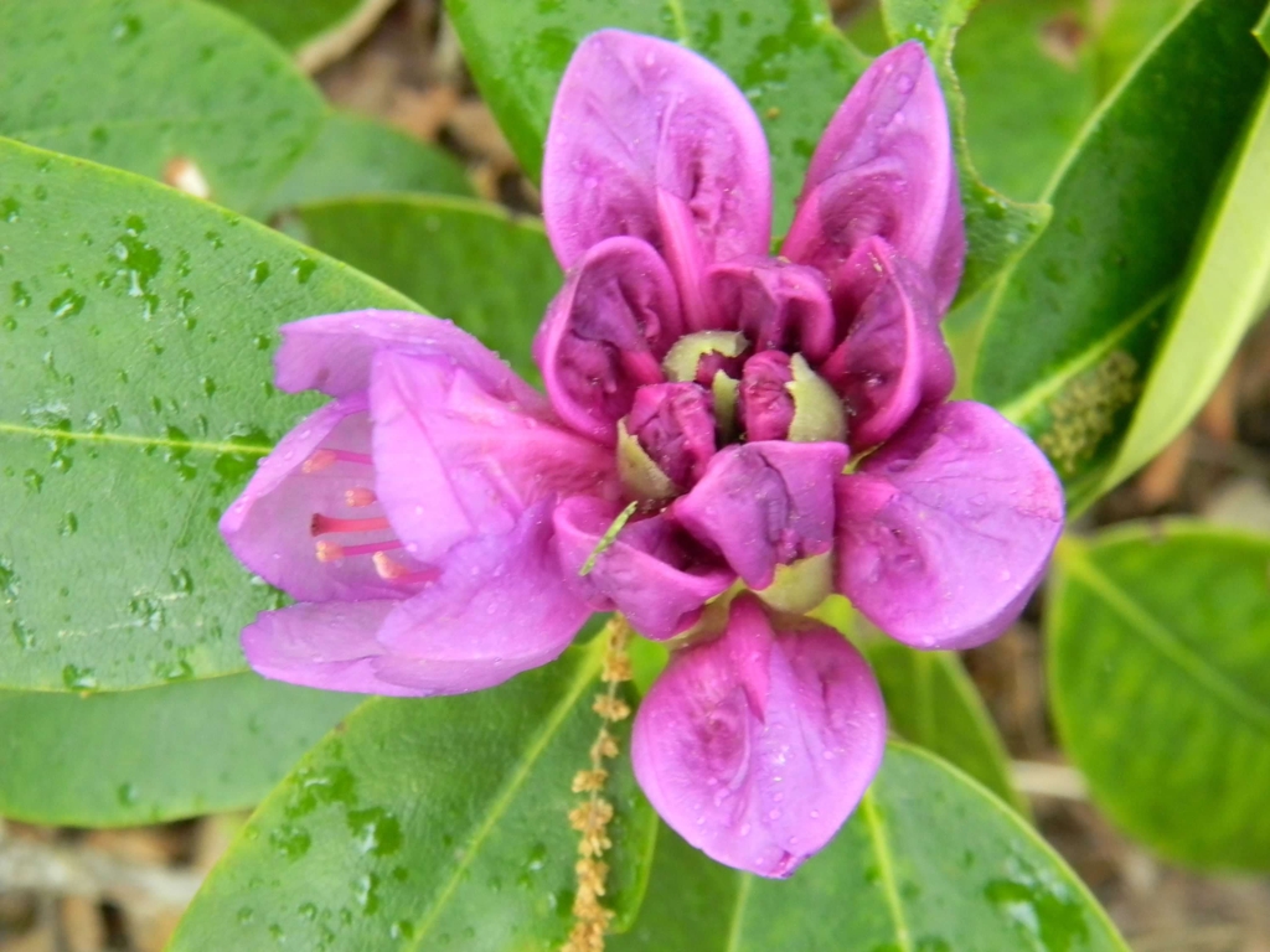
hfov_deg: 44.8
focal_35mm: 42
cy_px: 476
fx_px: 1541
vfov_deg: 34.3
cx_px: 635
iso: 400
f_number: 4.1
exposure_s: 1/28.2
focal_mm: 10.1
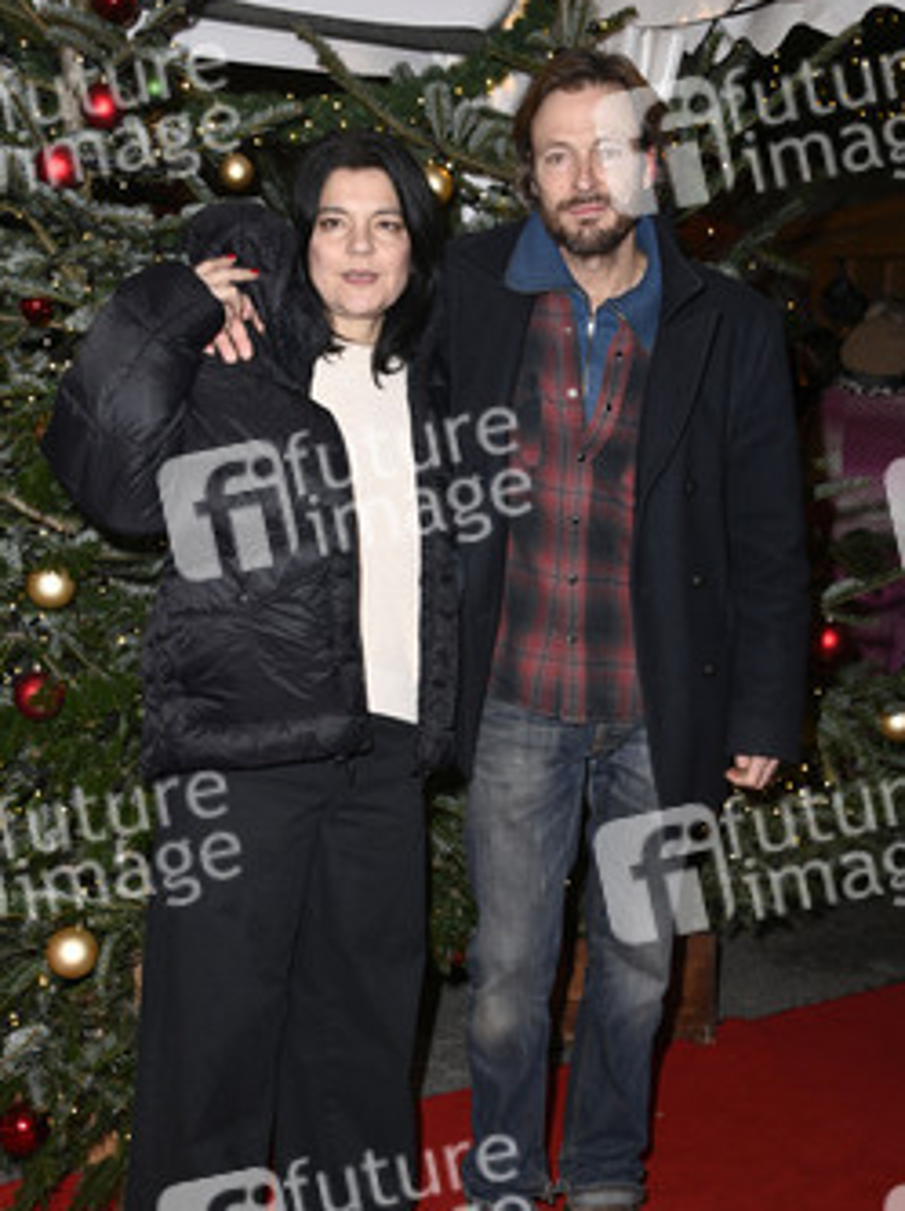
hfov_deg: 28.0
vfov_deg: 36.8
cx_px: 451
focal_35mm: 52
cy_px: 676
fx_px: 1816
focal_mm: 45
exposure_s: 1/250
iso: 1250
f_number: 5.6
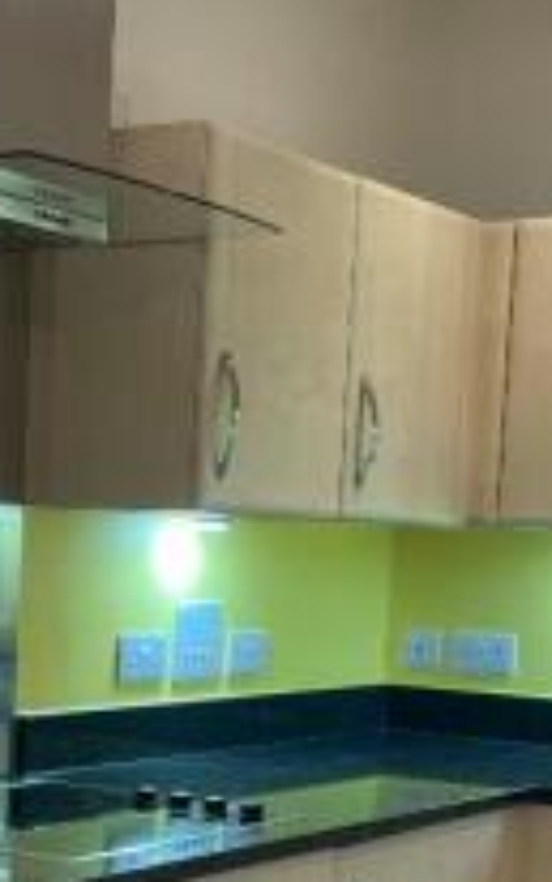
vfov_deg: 25.7
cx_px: 152
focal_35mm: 78
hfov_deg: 16.7
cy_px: 781
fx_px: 1875
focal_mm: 4.2
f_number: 1.6
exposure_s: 1/100
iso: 100
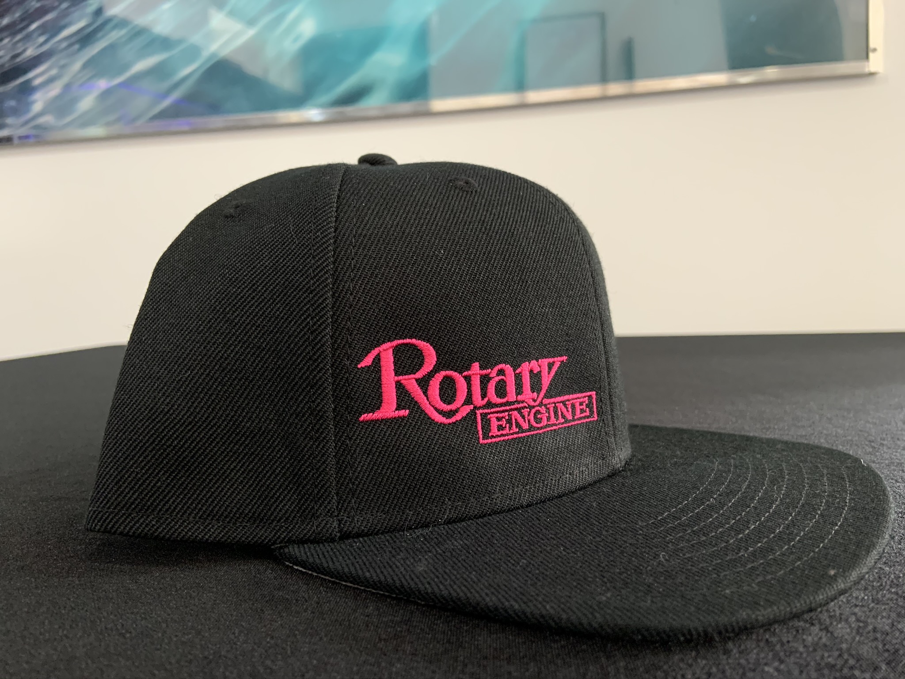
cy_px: 340
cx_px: 452
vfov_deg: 53.1
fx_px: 680
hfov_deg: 67.3
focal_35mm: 26
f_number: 1.8
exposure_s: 1/33
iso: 400
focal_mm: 4.25
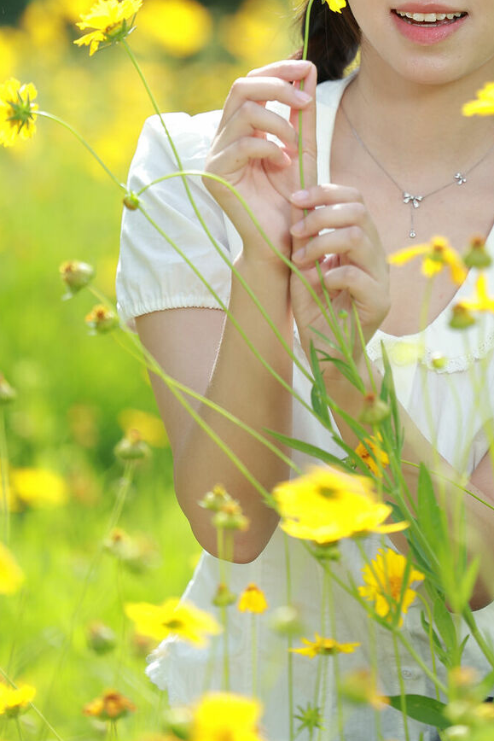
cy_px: 117
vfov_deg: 6.8
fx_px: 6234
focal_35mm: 303
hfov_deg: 4.5
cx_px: 429
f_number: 2.8
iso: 100
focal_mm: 168
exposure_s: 1/500
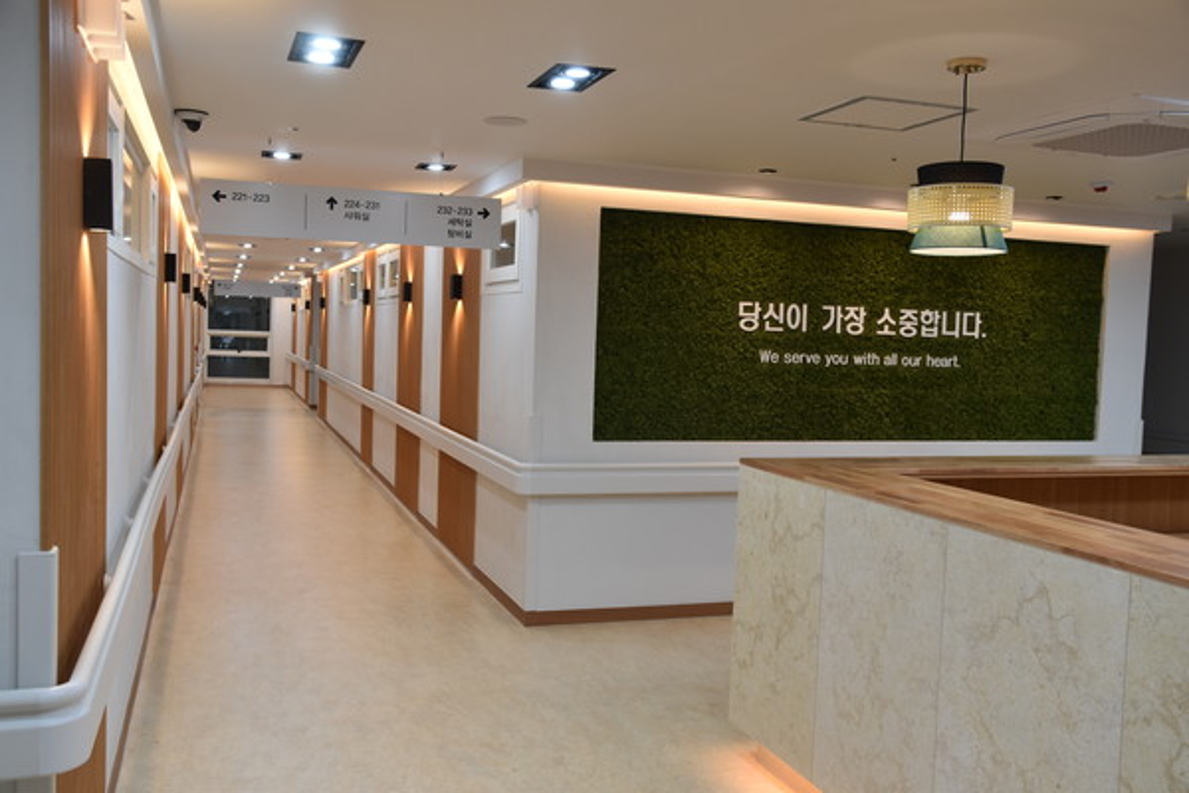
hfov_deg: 53.1
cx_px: 594
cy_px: 396
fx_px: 1189
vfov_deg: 36.9
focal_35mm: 36
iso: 400
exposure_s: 1/100
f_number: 5
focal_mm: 24
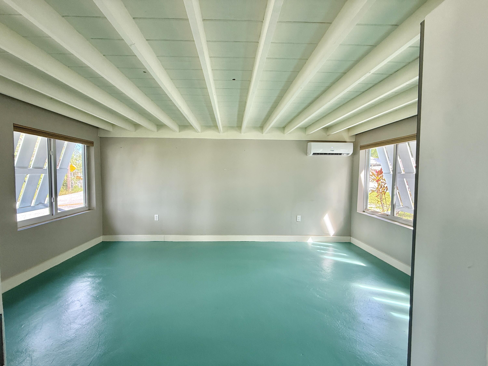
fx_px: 197
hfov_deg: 102.1
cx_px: 244
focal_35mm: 14
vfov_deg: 85.7
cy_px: 183
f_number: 2.2
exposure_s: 1/99
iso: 125
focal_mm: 2.22
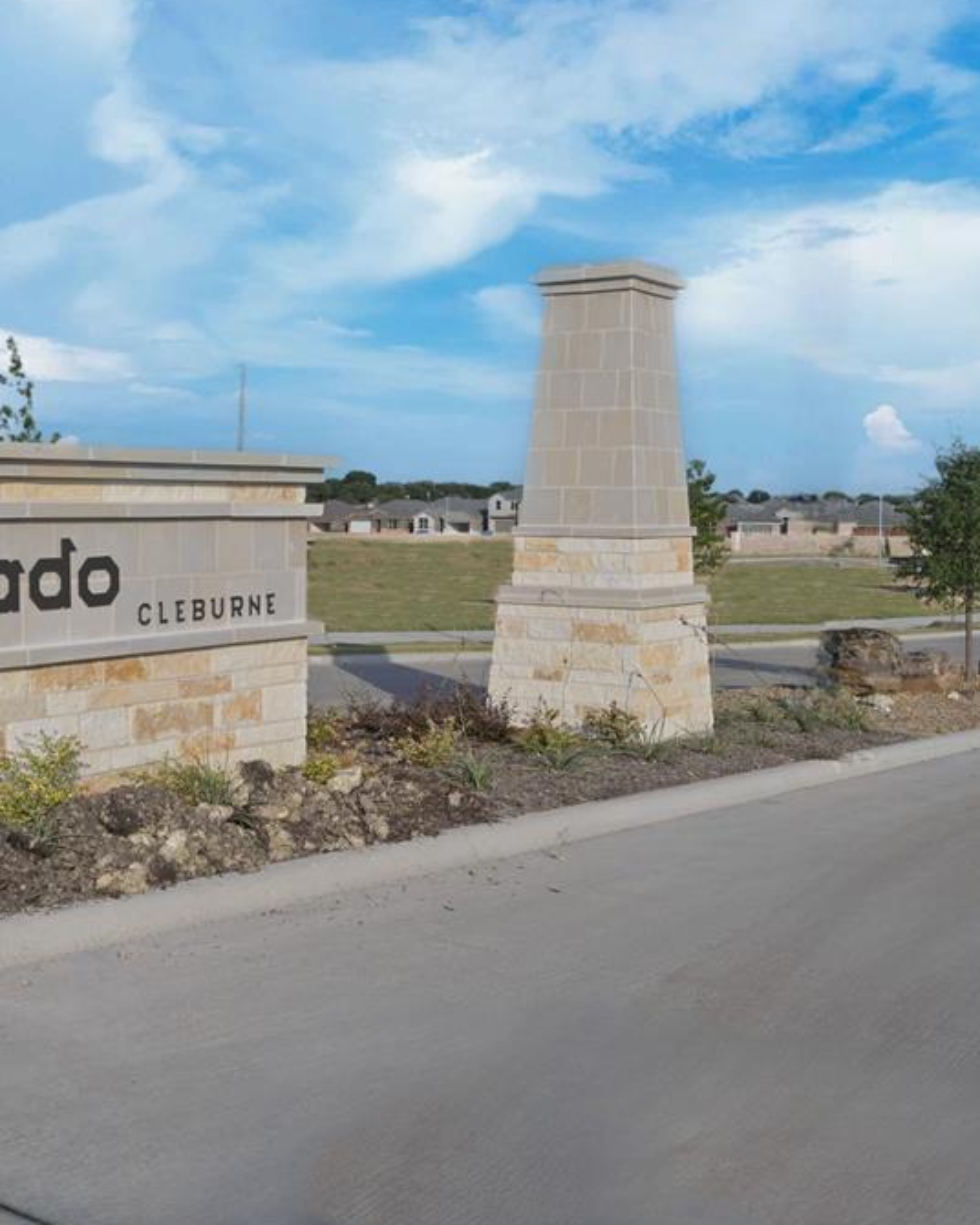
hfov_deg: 34.7
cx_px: 351
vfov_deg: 42.9
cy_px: 611
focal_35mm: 43
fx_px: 1559
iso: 200
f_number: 13
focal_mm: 30
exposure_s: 1/640
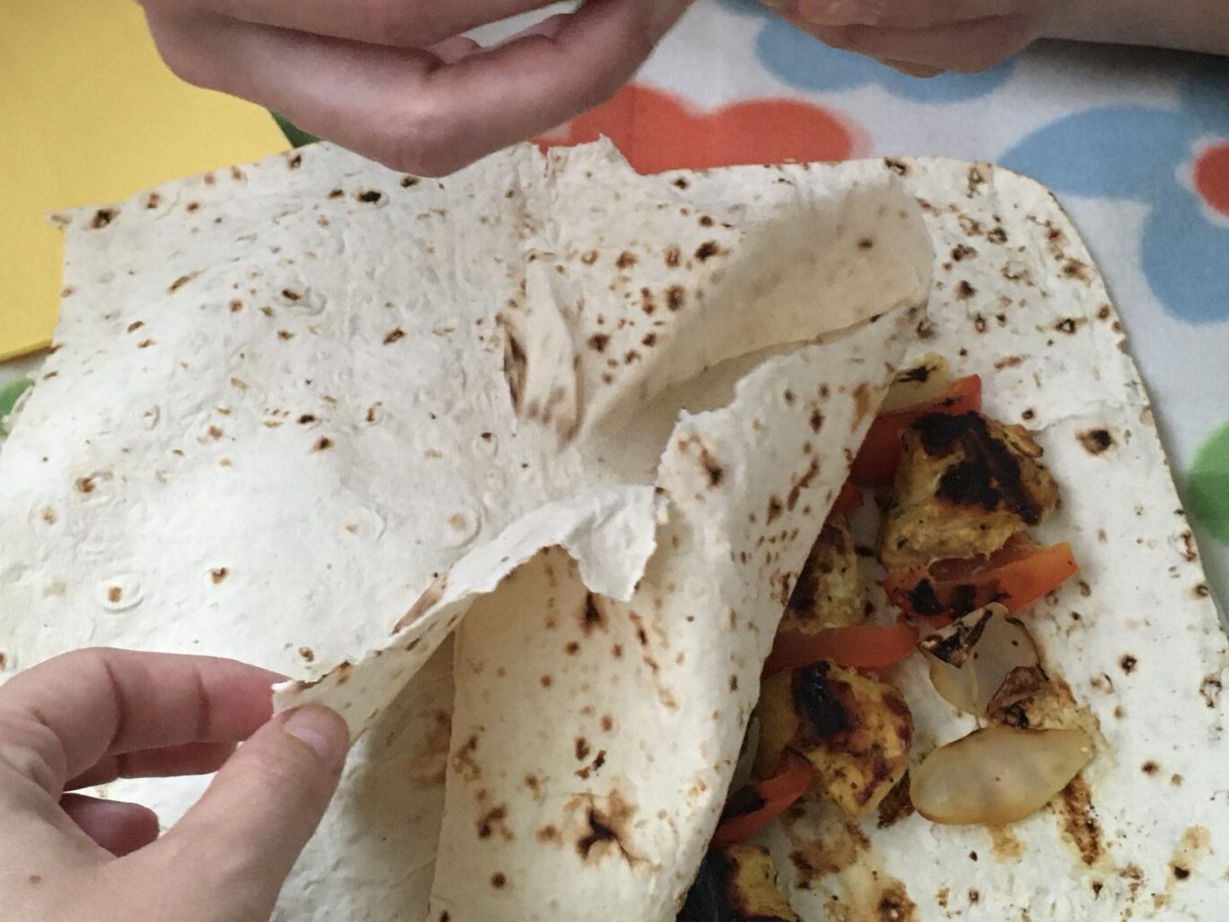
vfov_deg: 26.9
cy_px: 300
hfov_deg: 35.5
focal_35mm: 54
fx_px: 1917
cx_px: 594
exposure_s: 1/20
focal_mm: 4.15
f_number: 2.2
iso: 200
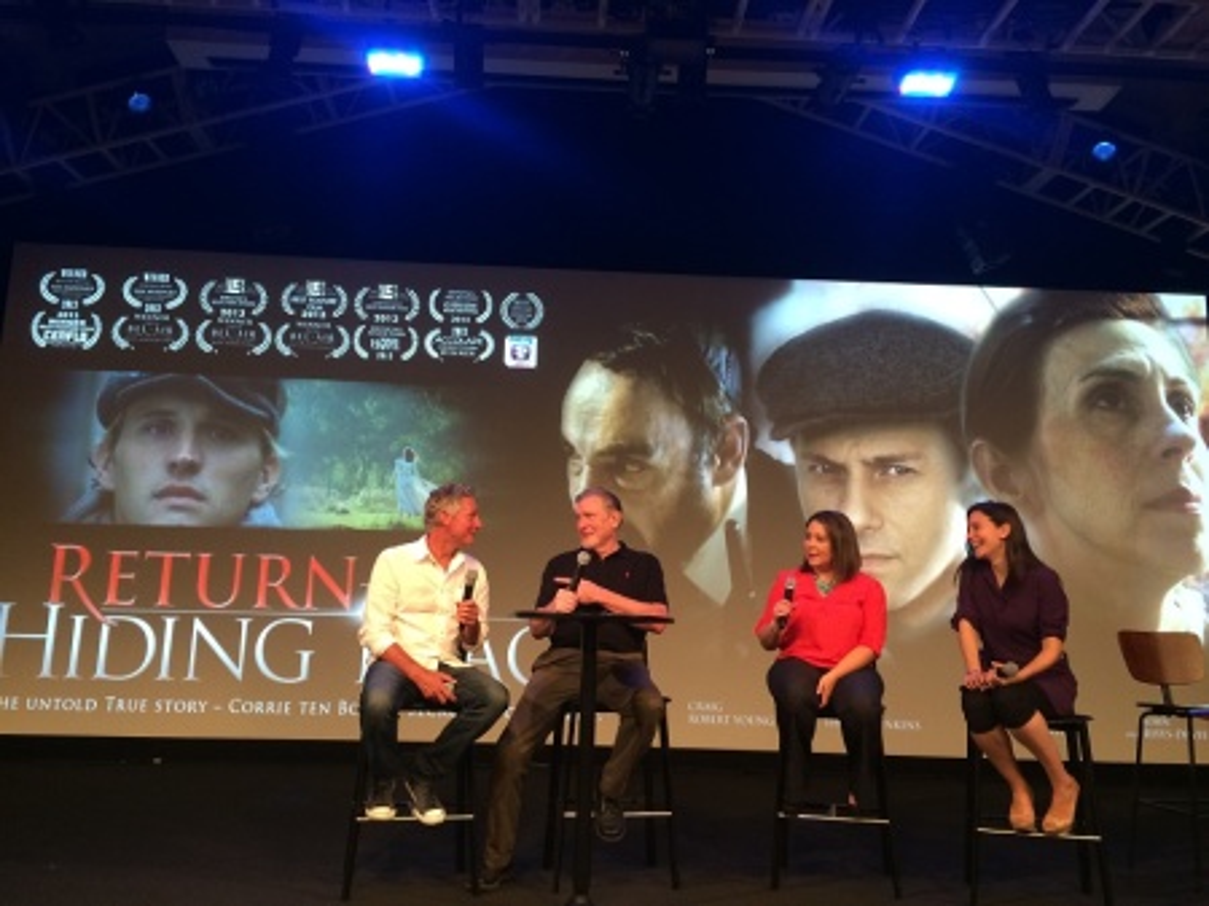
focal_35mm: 29
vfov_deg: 48.2
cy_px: 453
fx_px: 1012
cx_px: 604
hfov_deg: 61.7
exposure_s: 1/30
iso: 160
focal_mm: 4.15
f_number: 2.2
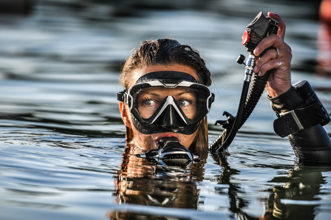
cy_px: 110
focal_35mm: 300
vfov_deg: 4.6
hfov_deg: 6.9
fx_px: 2758
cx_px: 166
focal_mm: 200
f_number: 2.8
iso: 160
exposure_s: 1/1600
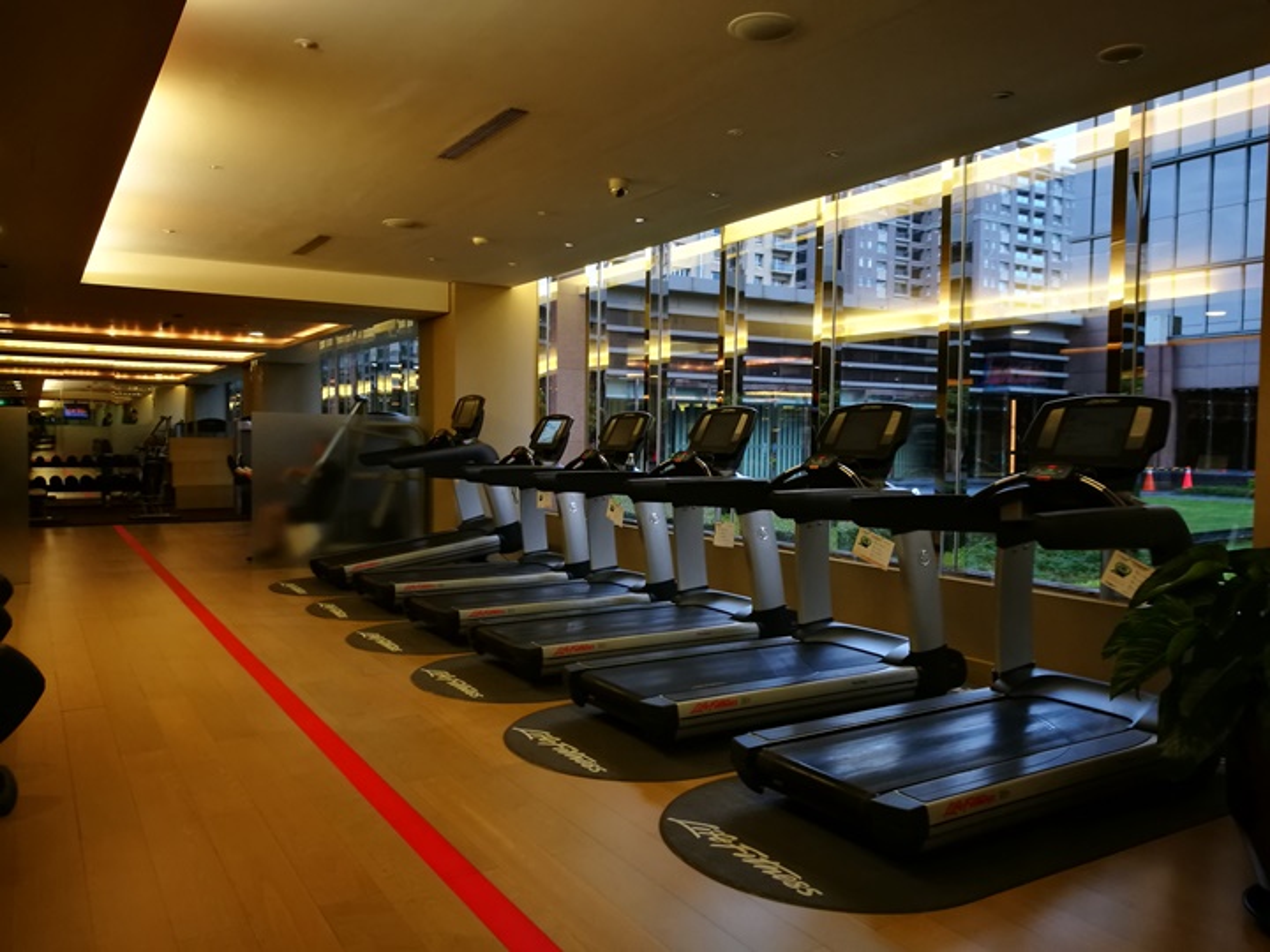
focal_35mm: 27
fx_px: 991
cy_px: 476
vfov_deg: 51.4
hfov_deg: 65.3
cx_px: 635
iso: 250
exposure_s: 1/30
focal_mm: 4.5
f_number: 2.2
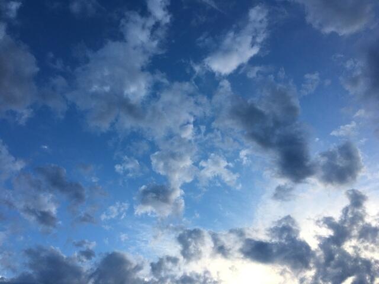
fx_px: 318
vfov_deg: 48.2
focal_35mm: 29
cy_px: 142
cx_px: 190
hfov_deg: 61.7
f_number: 2.2
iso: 25
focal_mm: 4.15
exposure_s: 1/340
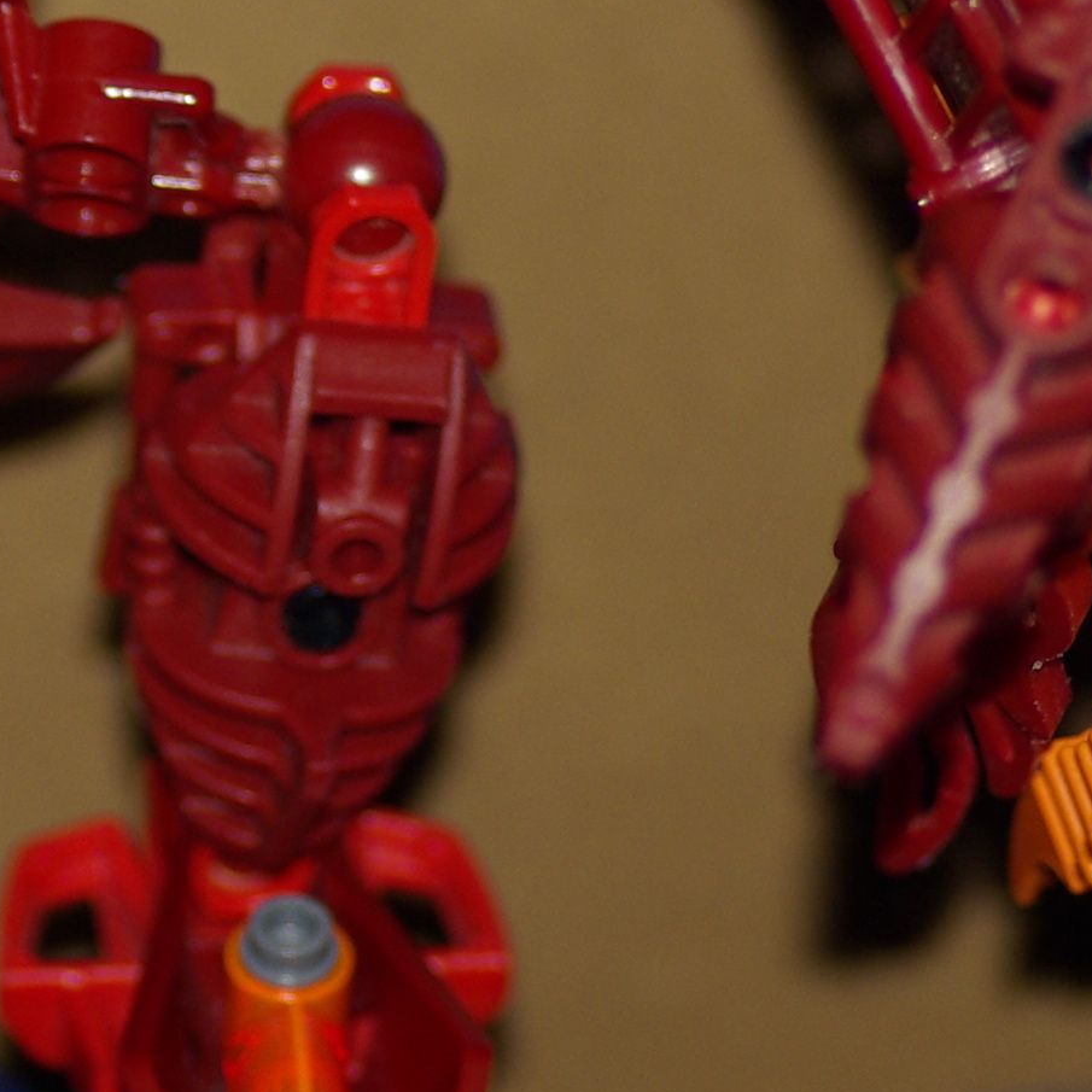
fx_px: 19487
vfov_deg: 3.2
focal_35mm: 546
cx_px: -627
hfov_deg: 3.2
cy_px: -417
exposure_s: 1/125
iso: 200
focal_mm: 100
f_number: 3.5
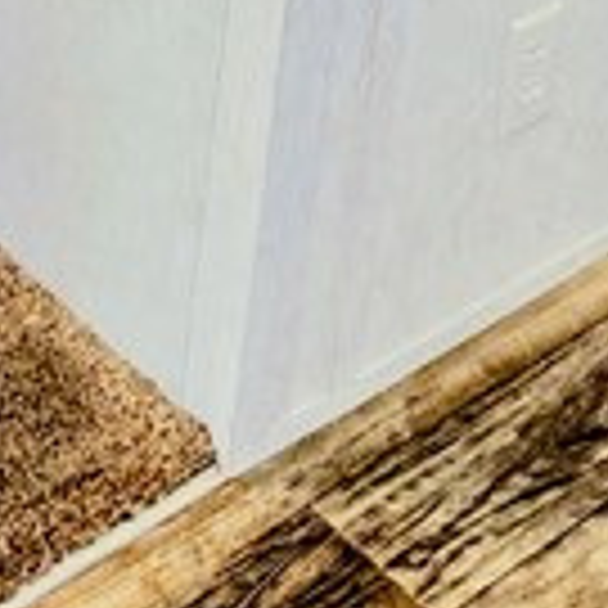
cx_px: 572
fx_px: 1729
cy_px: -822
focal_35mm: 87
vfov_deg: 14.2
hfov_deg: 19.5
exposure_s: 1/40
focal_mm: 1.74
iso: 320
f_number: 2.2
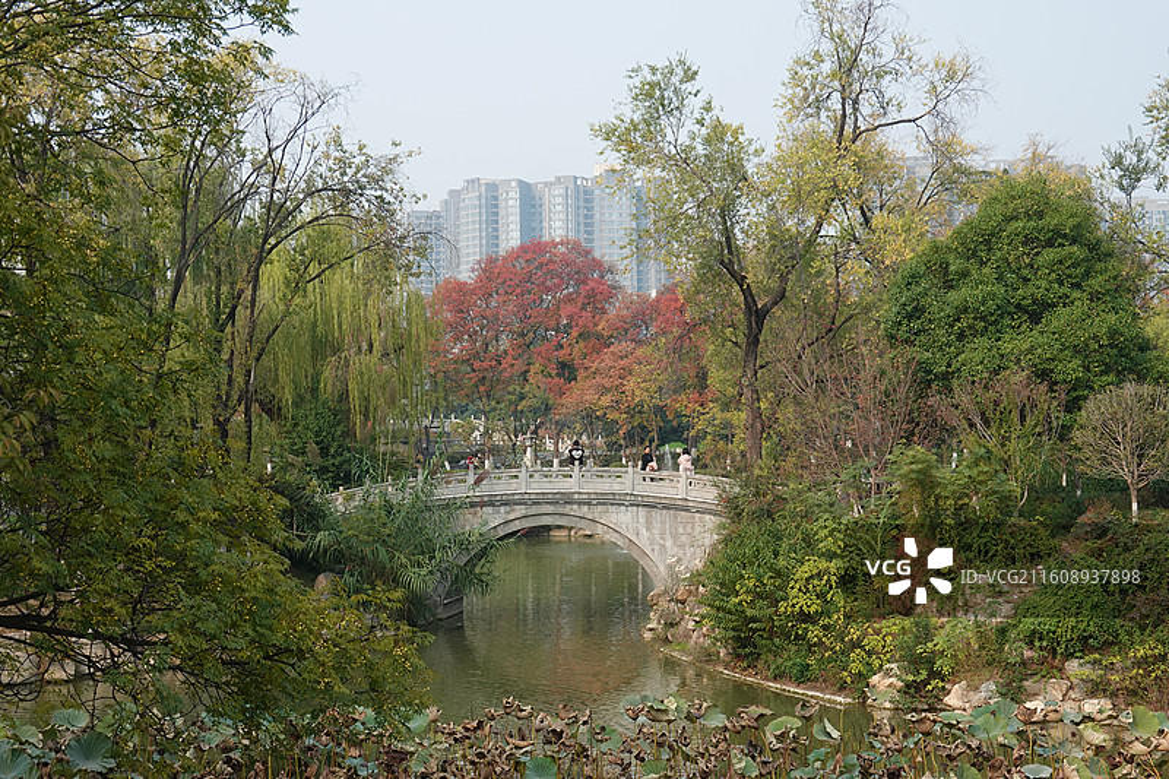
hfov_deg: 35.1
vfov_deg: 23.8
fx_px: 1850
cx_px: 584
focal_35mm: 57
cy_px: 390
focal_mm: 21.12
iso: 125
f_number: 5.6
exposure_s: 1/320
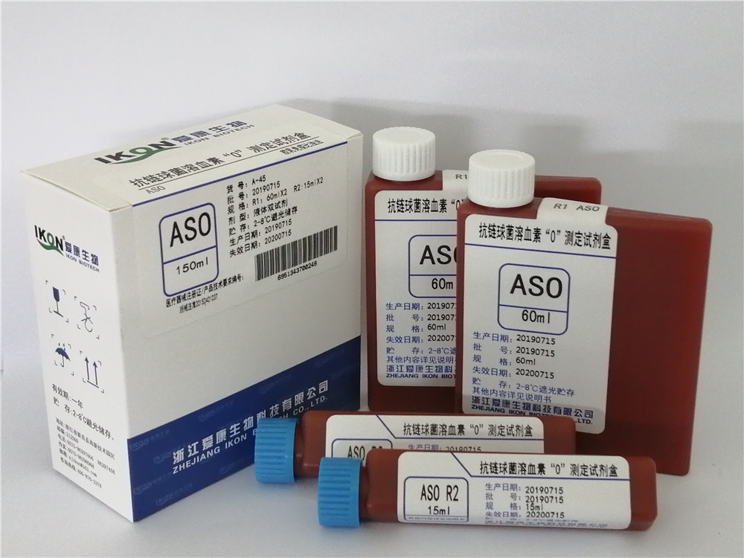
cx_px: 372
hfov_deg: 33.8
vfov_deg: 25.7
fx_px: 1225
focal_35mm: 57
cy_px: 279
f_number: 1.8
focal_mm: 3.64
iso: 125
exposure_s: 1/30
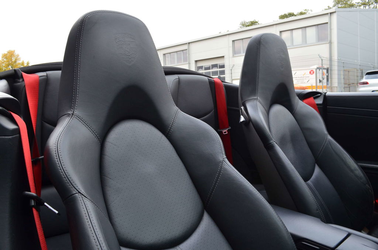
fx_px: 314
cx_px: 189
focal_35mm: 30
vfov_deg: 43.4
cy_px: 125
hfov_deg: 62.0
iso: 400
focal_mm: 20
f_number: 10
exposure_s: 1/50
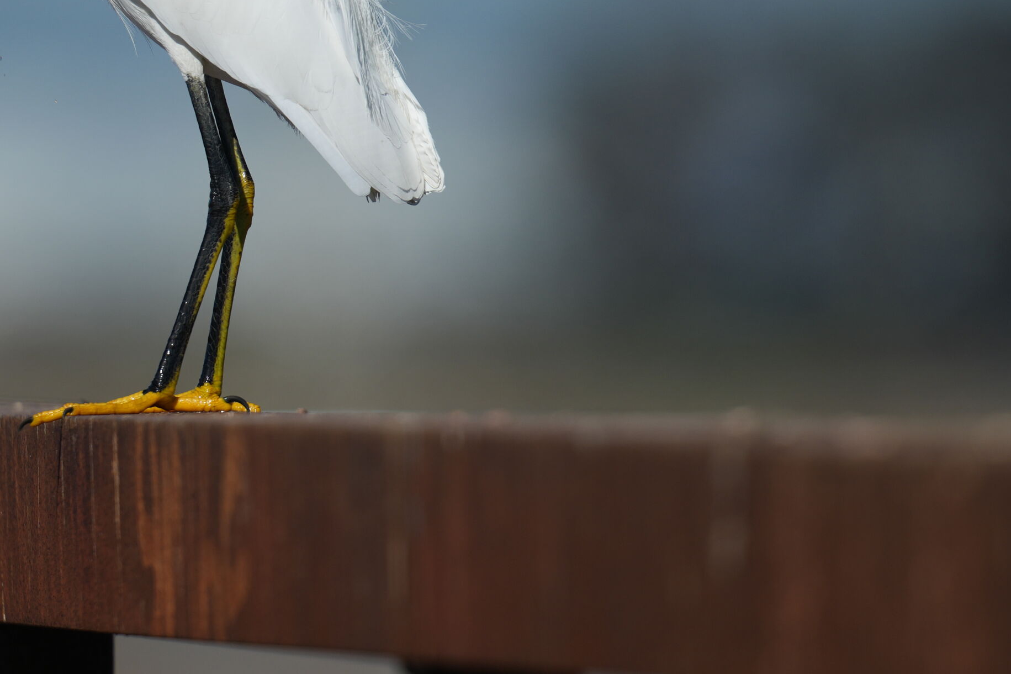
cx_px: 115
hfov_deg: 1.5
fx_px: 39756
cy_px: 2
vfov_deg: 1.0
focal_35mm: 1416
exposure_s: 1/2000
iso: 200
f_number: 5.6
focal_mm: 600
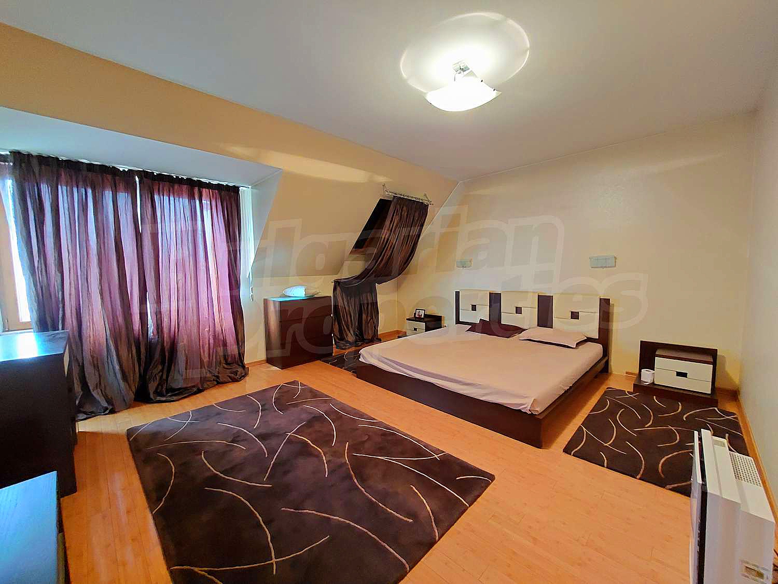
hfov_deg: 106.2
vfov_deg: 89.9
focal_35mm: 13
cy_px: 292
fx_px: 292
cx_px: 389
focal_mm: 1.74
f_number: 2.2
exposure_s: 1/10
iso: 1000
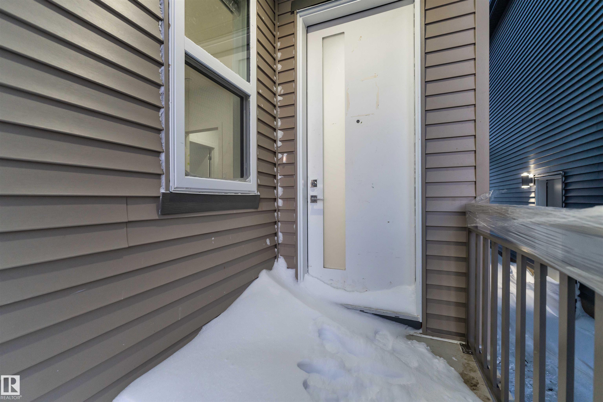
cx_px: 302
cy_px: 201
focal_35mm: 14
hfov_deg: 104.3
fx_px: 234
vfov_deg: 81.2
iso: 1000
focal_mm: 14
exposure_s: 1/125
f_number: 3.5
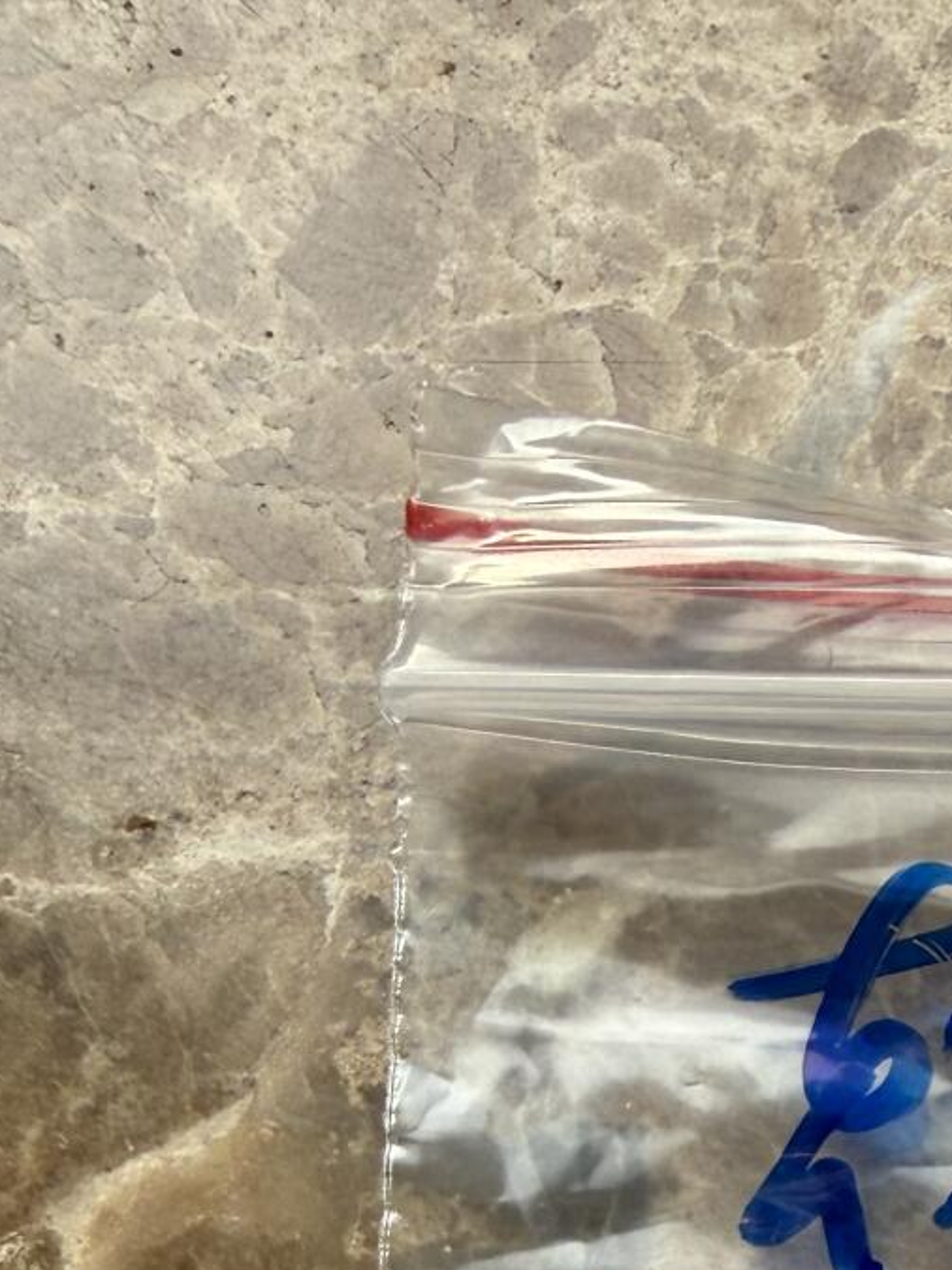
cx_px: 1242
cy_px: 1483
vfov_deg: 27.1
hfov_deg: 20.8
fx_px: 2348
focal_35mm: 64
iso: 40
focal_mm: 2.22
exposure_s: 1/171
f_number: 2.2
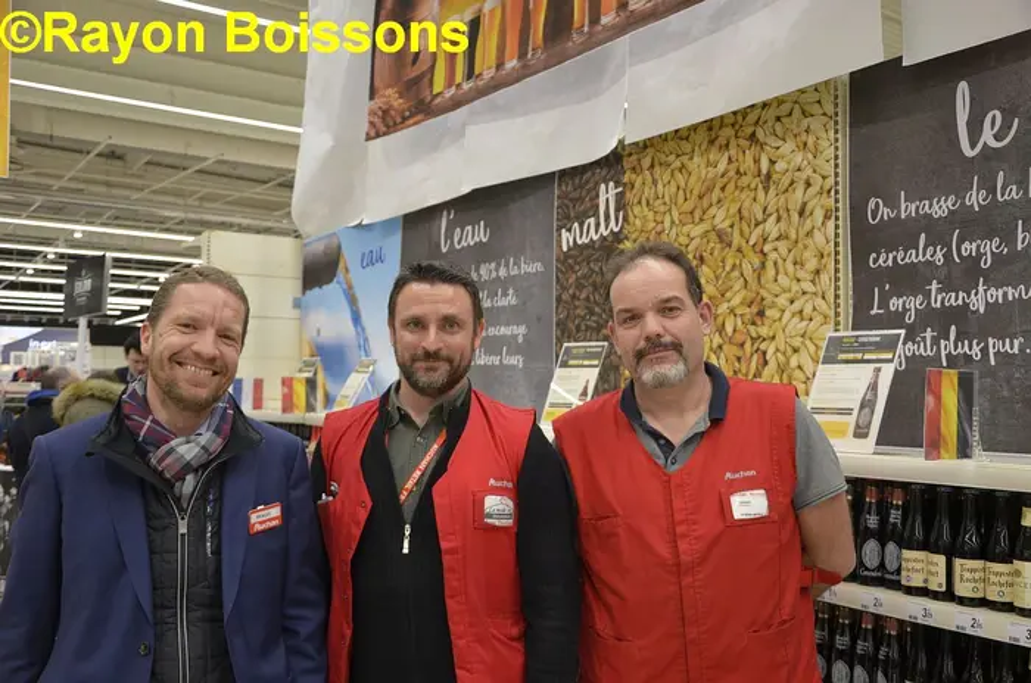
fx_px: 1029
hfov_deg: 53.2
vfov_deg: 36.7
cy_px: 342
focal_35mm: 36
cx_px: 516
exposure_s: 1/80
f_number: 4.5
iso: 400
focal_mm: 24
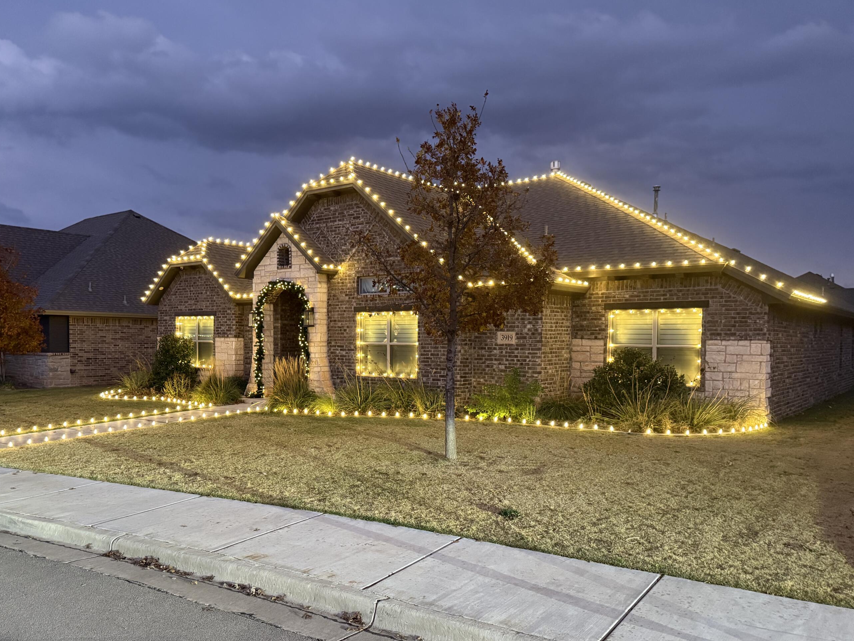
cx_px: 387
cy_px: 356
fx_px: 691
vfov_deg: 49.7
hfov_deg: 63.3
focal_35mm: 28
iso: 800
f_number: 1.78
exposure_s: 1/40
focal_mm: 6.76
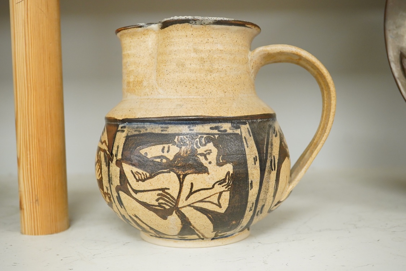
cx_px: 203
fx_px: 507
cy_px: 136
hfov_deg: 43.6
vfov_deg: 29.9
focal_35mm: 45
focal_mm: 30
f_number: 7.1
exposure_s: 1/160
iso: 2500
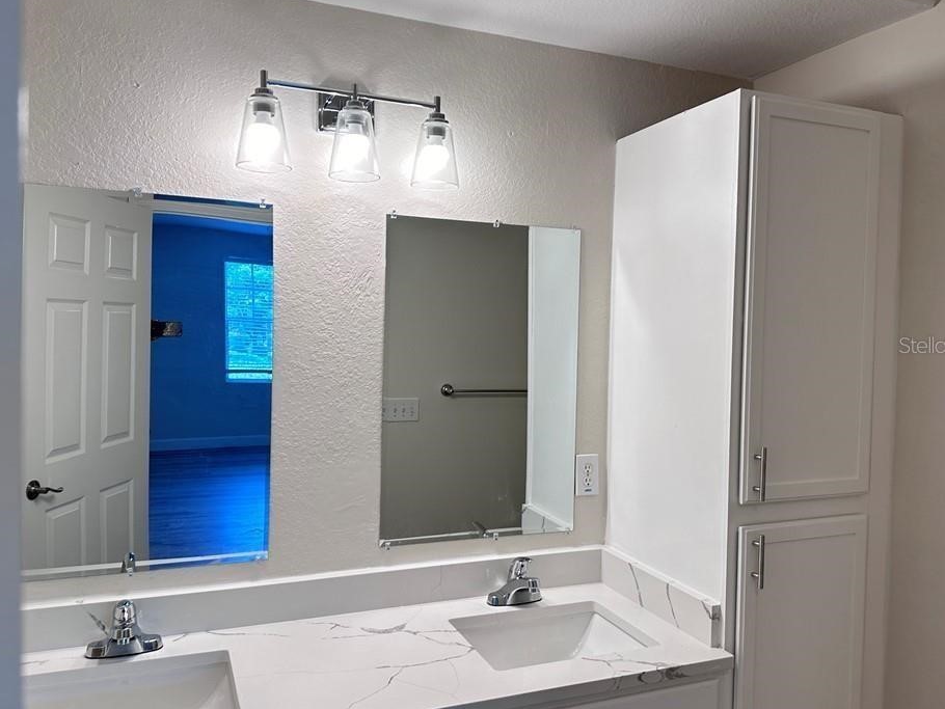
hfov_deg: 65.3
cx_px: 465
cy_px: 345
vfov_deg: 51.4
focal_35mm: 27
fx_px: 737
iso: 100
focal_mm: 6.86
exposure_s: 1/121
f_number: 1.78
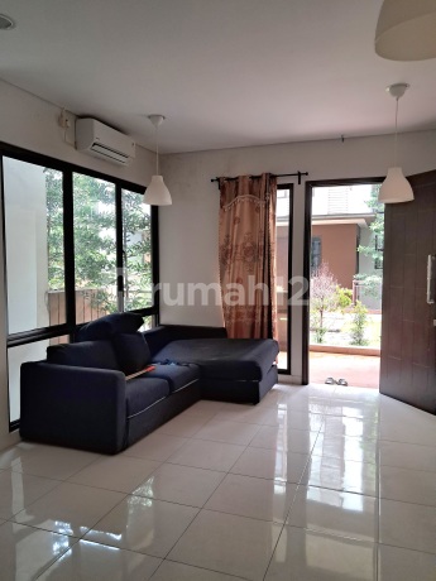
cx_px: 218
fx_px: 453
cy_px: 290
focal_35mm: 27
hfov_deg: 51.4
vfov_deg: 65.3
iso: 200
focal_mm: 4
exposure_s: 1/50
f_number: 1.8
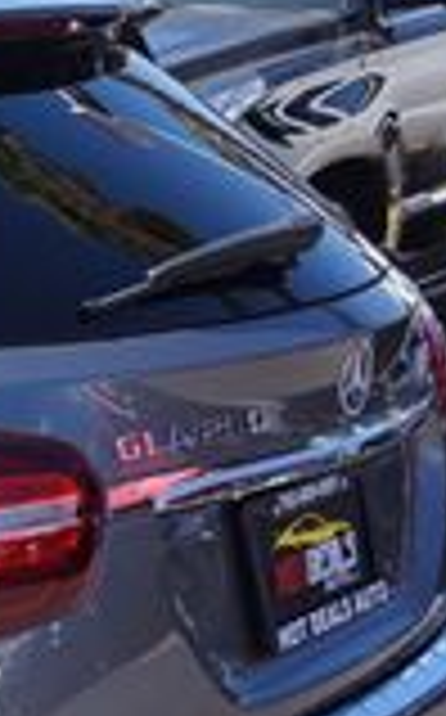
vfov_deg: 15.9
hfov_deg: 8.9
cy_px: 680
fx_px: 2517
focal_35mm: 129
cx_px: -716
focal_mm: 21
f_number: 9
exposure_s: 1/100
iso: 100
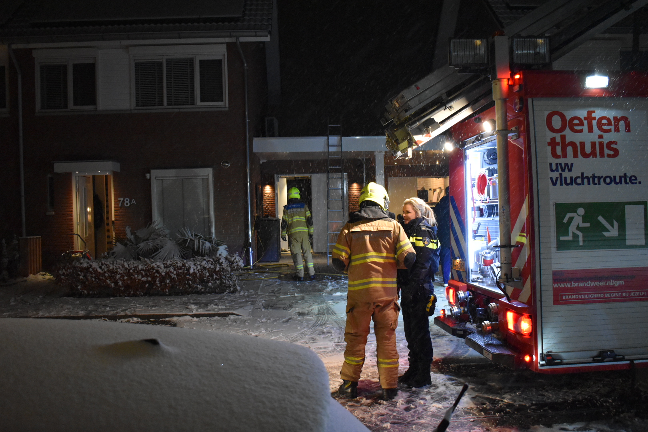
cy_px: 216
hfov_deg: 55.1
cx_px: 324
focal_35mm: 34
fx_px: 621
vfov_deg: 38.4
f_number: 3.8
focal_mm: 23
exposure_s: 1/60
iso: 4000
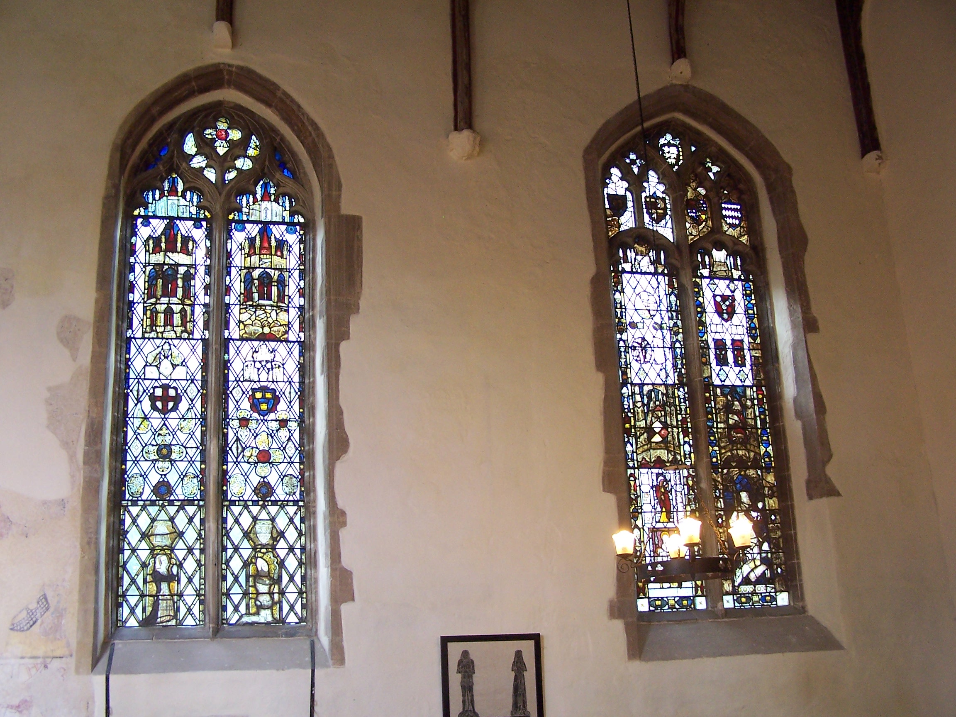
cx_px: 478
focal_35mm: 38
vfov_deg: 37.7
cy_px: 358
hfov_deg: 49.0
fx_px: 1049
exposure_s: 1/20
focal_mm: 6.3
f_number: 2.8
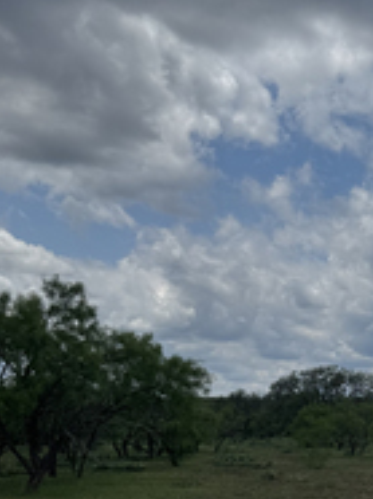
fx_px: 893
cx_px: 467
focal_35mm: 62
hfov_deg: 21.6
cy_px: 478
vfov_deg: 29.5
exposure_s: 1/9009
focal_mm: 6.76
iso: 80
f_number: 1.78
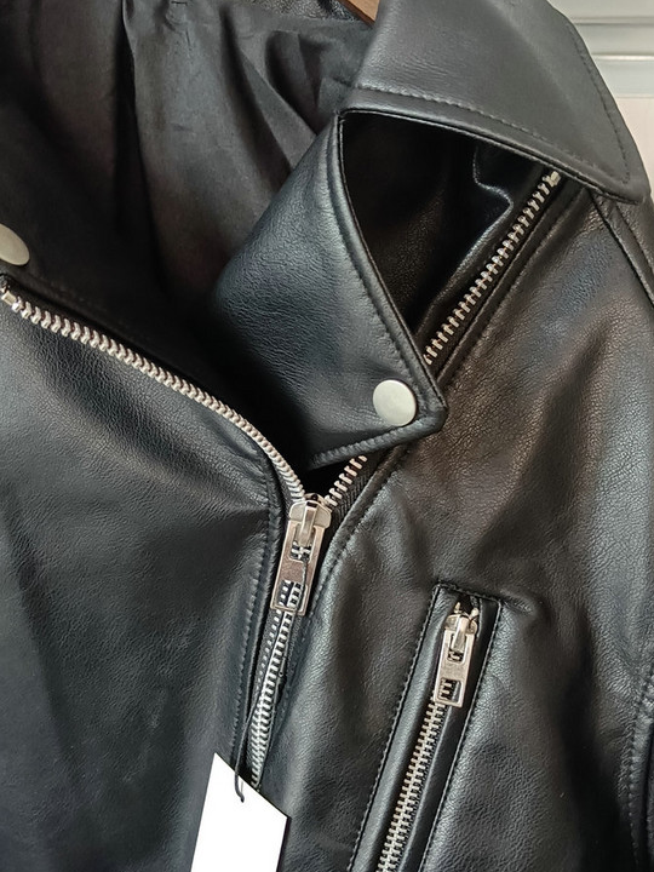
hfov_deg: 46.8
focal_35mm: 30
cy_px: 424
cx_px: 334
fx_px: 756
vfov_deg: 60.0
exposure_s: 1/33.3
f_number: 1.9
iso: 920
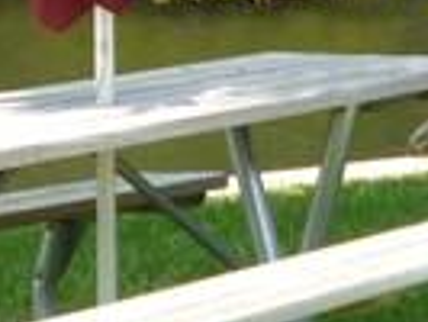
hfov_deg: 8.8
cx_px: 534
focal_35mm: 223
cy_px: -87
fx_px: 2760
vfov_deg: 6.6
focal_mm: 5.2
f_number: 3.3
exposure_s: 1/400
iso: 80
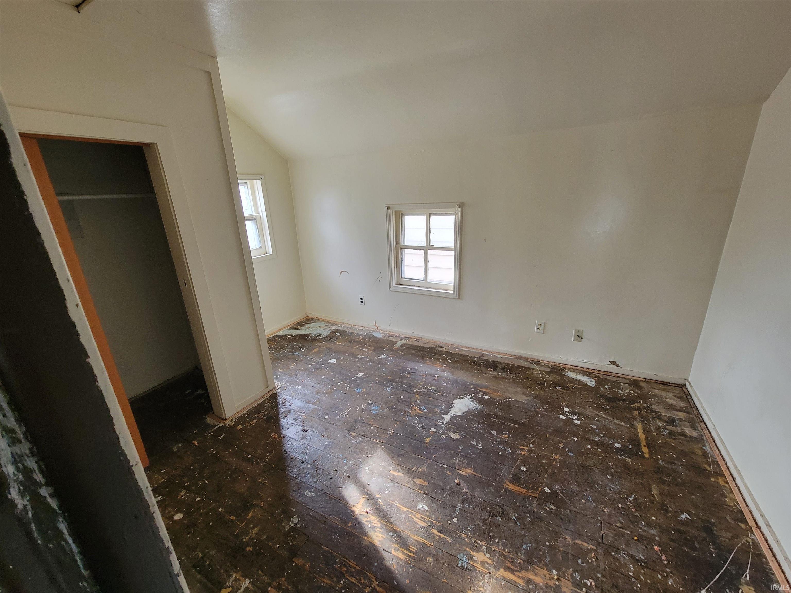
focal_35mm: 13
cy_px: 296
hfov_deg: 106.2
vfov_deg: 89.9
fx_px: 297
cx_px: 396
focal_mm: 2.2
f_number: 2.2
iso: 250
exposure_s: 1/60
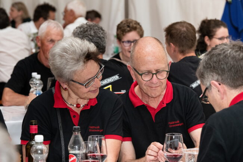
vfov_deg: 10.2
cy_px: 81
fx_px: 911
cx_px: 122
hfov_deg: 15.2
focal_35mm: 135
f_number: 8
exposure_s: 1/125
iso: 4000
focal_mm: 135
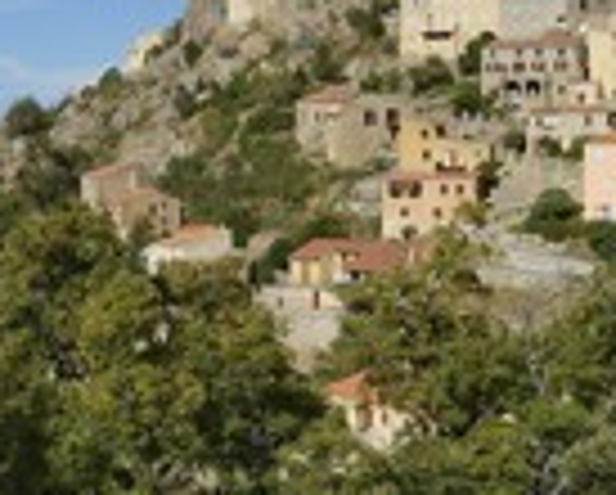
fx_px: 1680
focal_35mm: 92
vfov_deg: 16.7
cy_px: 176
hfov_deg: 20.8
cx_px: 243
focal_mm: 32
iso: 200
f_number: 13
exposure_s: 1/250
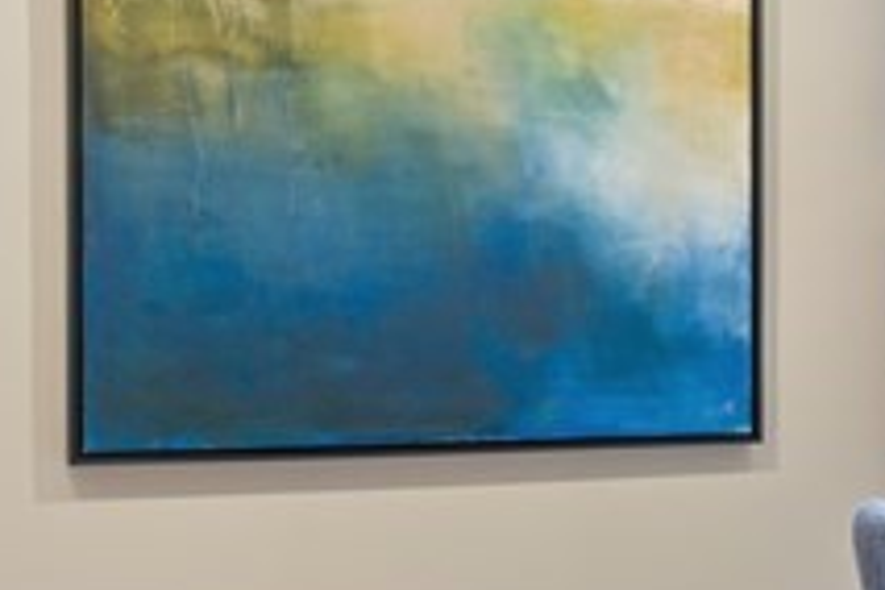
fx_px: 1893
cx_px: 1650
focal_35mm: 77
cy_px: 405
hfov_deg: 19.1
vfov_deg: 17.7
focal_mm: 16
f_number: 11
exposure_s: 1.6
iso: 320
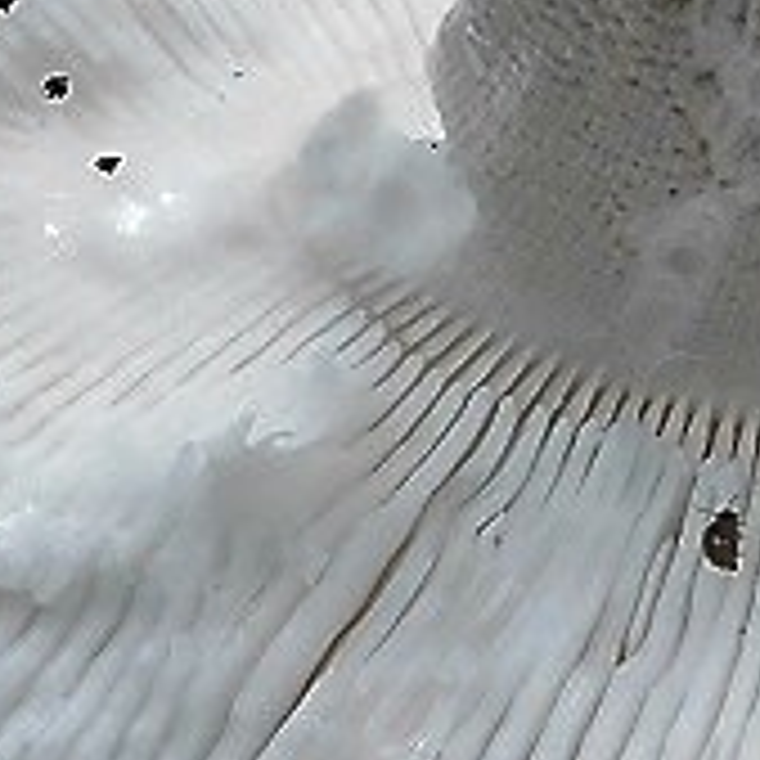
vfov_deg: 5.2
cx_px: 944
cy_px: 747
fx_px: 8321
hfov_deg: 5.2
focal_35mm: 335
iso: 400
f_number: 4.4
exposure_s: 1/15
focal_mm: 14.2
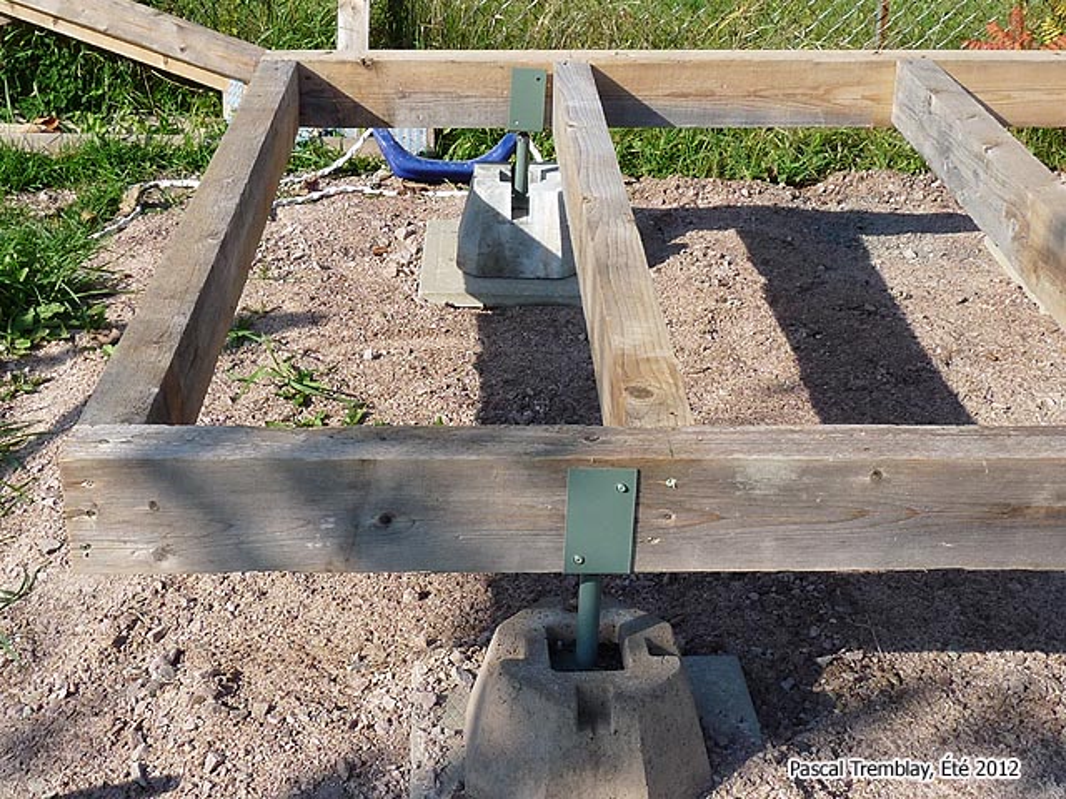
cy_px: 400
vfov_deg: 30.3
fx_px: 1478
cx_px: 533
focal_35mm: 48
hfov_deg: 39.7
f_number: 5.6
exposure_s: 1/320
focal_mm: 4.8
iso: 100
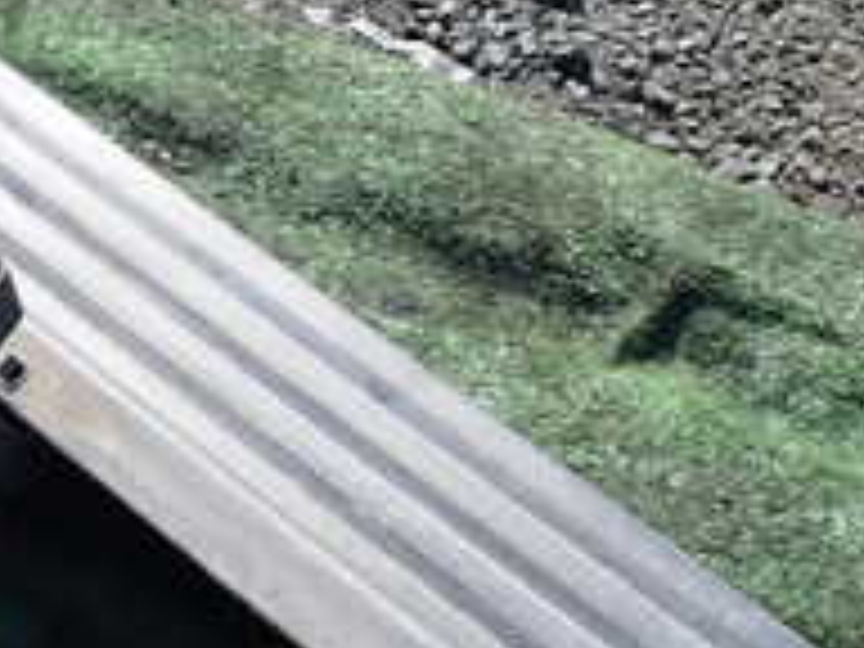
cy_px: 342
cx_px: 153
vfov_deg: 18.9
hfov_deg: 24.6
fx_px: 1947
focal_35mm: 78
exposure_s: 1/640
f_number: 2.8
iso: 100
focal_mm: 4.5
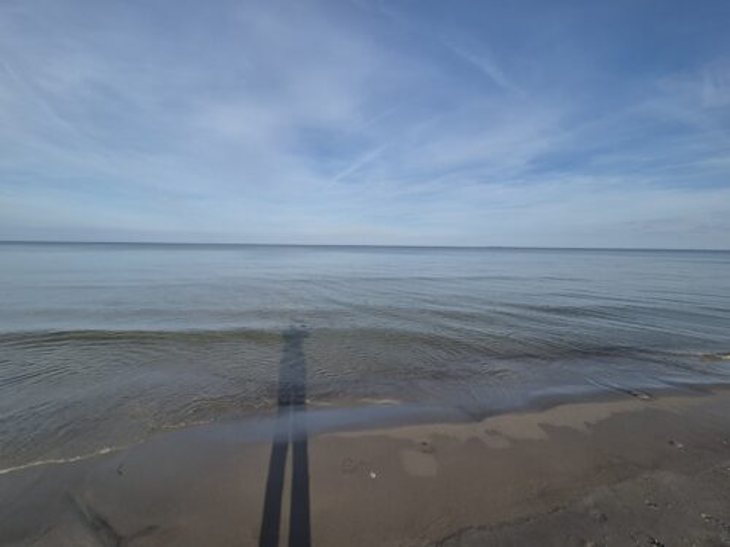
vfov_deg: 89.9
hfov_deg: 106.2
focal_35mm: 13
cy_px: 274
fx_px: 274
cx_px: 365
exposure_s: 1/2500
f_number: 2.2
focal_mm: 2.2
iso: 50
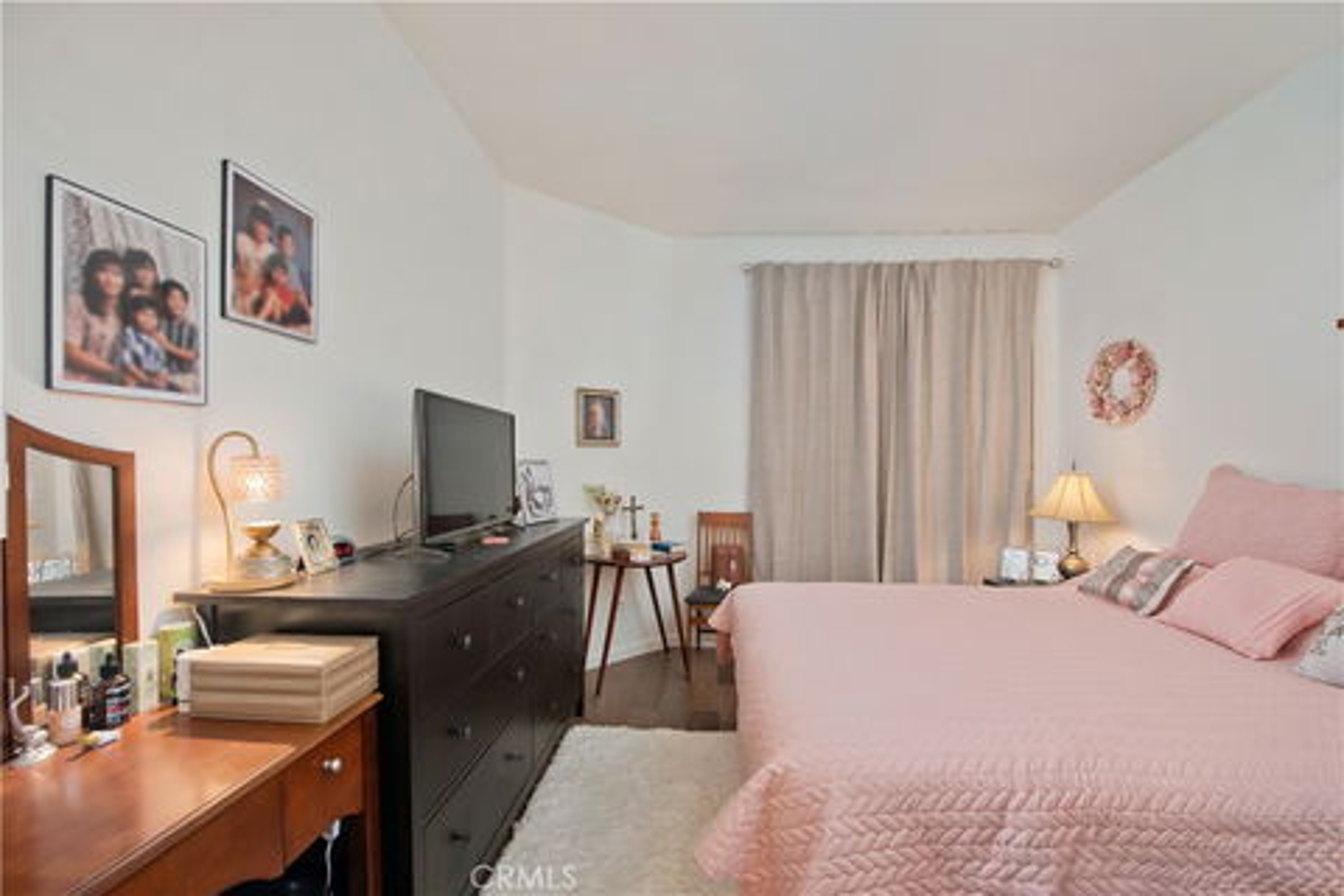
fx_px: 523
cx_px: 672
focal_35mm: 14
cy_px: 448
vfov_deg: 81.2
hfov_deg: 104.3
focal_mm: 14
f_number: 5.6
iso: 400
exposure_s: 1/40
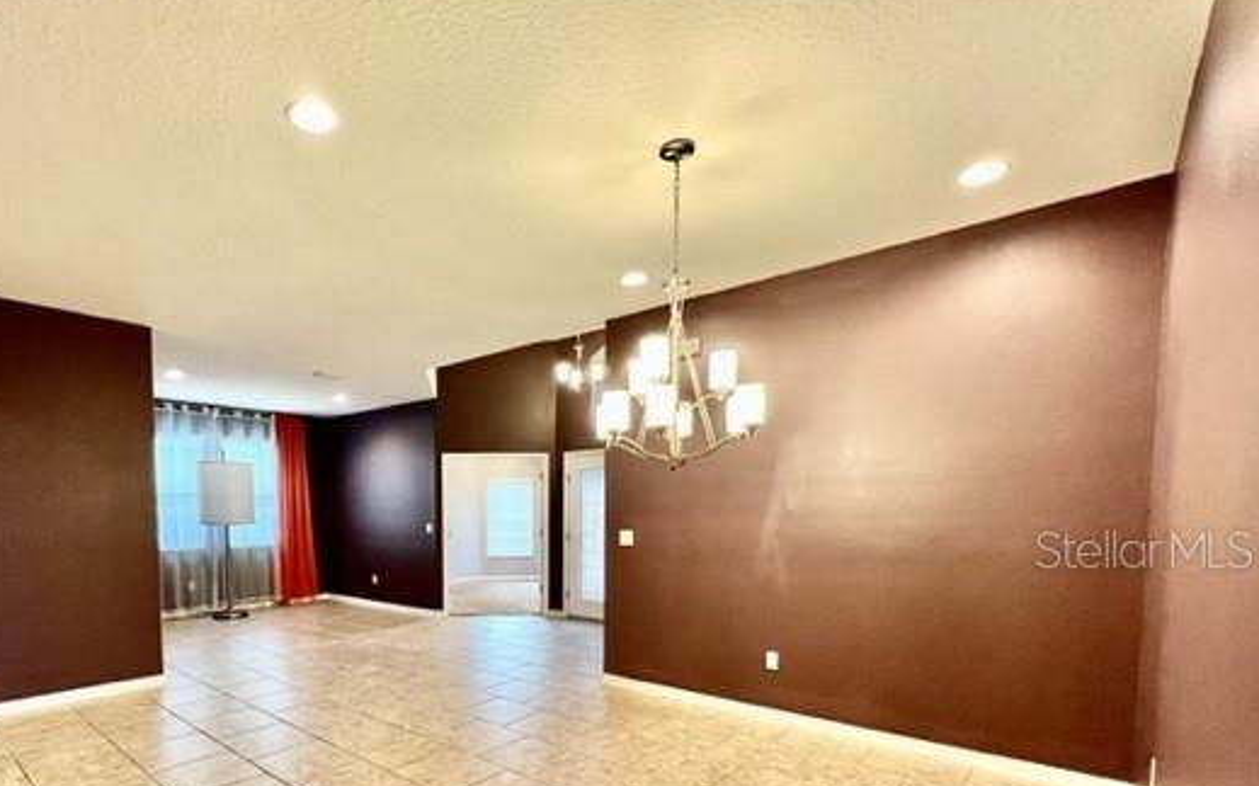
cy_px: 548
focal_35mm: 17
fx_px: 583
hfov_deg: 92.8
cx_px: 488
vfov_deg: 65.4
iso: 320
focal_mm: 1.57
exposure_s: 1/60
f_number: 1.8
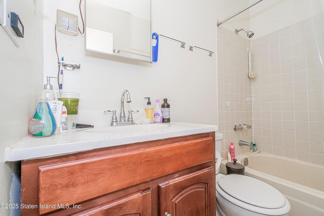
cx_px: 162
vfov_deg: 77.3
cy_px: 108
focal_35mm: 15
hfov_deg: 100.4
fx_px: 135
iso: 320
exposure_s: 1/60
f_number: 8
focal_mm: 10
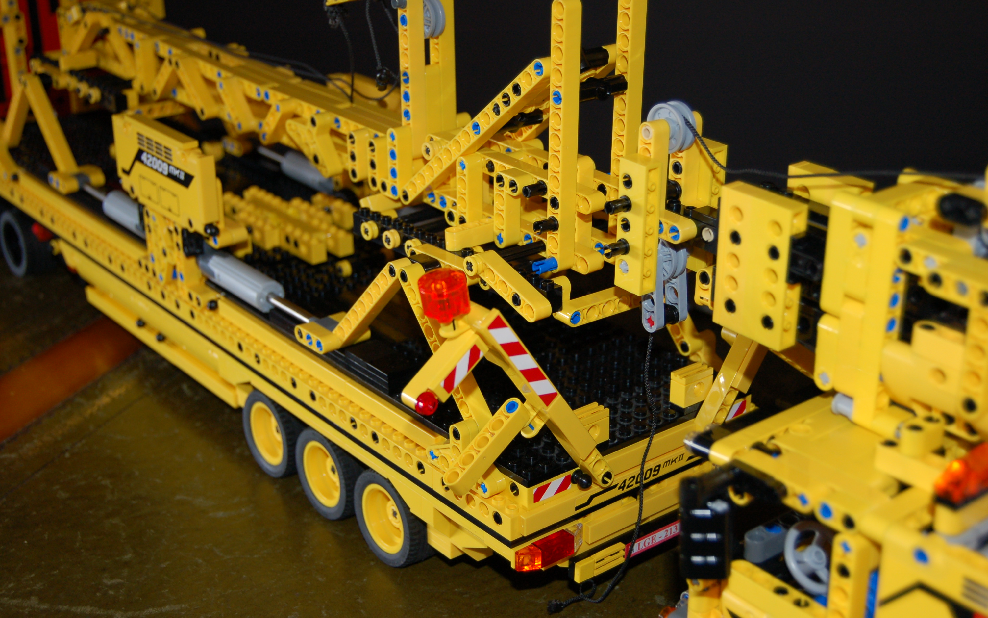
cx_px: 494
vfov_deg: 24.9
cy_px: 291
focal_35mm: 52
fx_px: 1400
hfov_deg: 38.9
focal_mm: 34
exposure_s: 1/60
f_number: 4.5
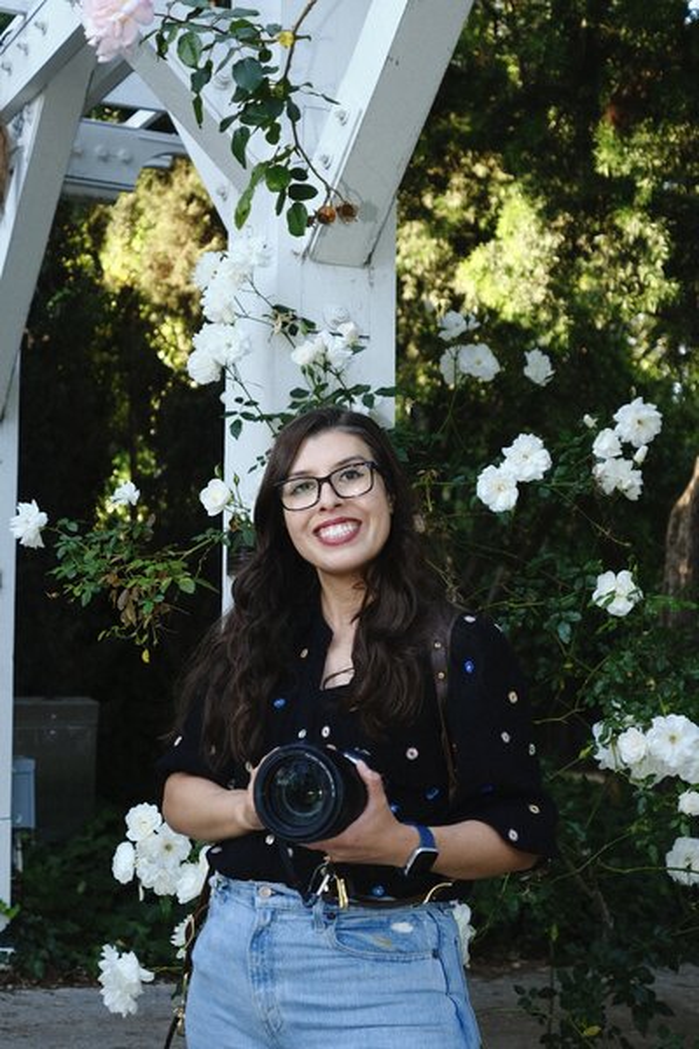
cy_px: 524
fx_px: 1194
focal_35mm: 41
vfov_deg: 47.4
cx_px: 350
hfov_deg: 32.6
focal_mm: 27
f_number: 2.8
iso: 250
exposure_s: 1/125
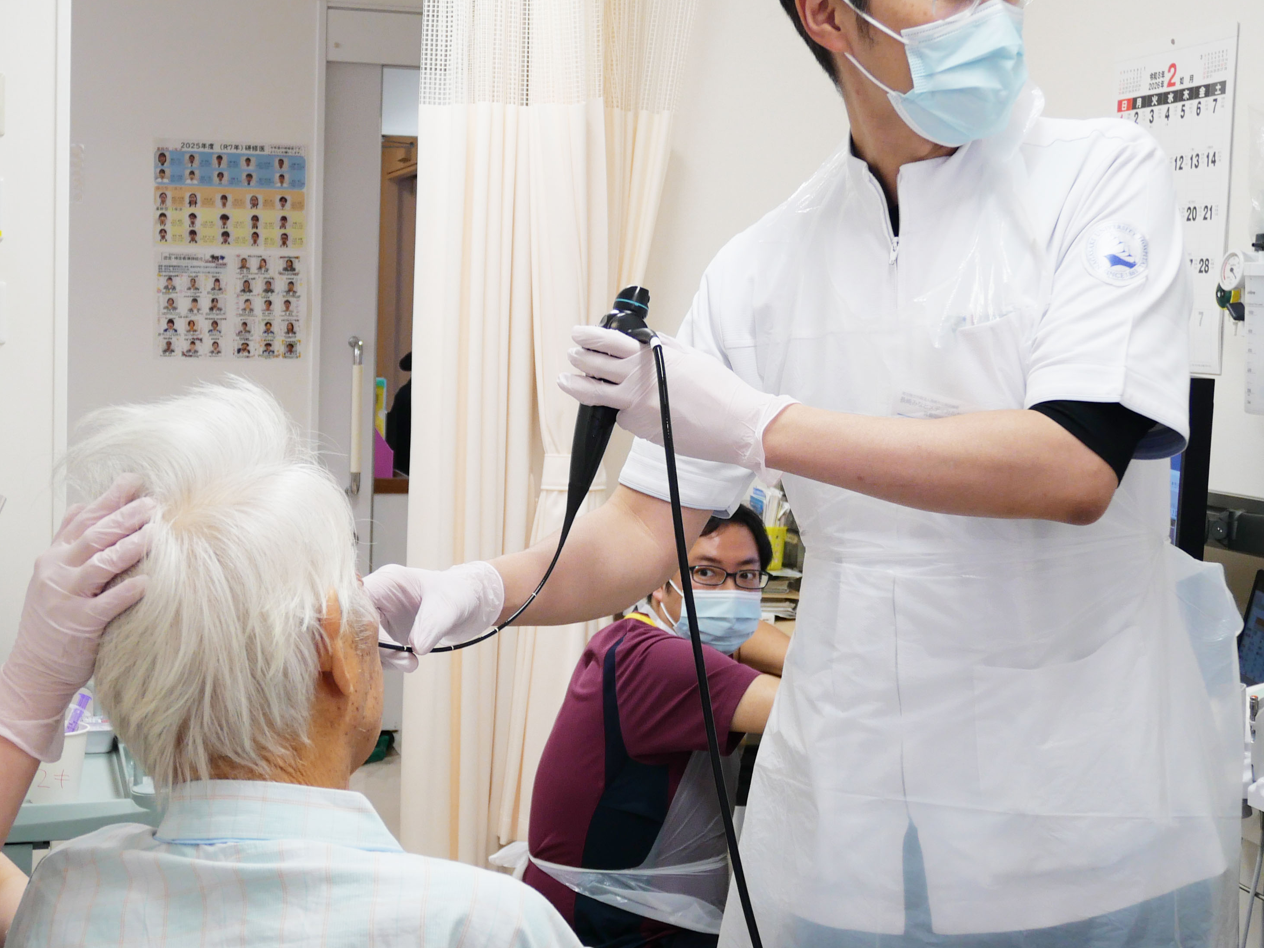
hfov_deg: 33.8
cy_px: 467
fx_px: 2082
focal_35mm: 57
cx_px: 614
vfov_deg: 25.7
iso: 250
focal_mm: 16
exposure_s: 1/60
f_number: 3.9
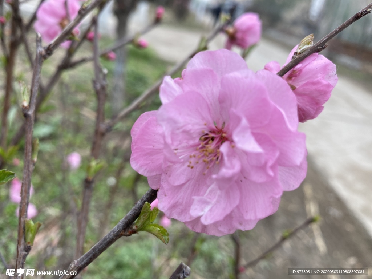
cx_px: 186
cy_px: 140
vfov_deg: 53.1
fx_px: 279
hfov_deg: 67.3
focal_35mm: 26
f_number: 1.8
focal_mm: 4.25
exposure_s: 1/193
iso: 32
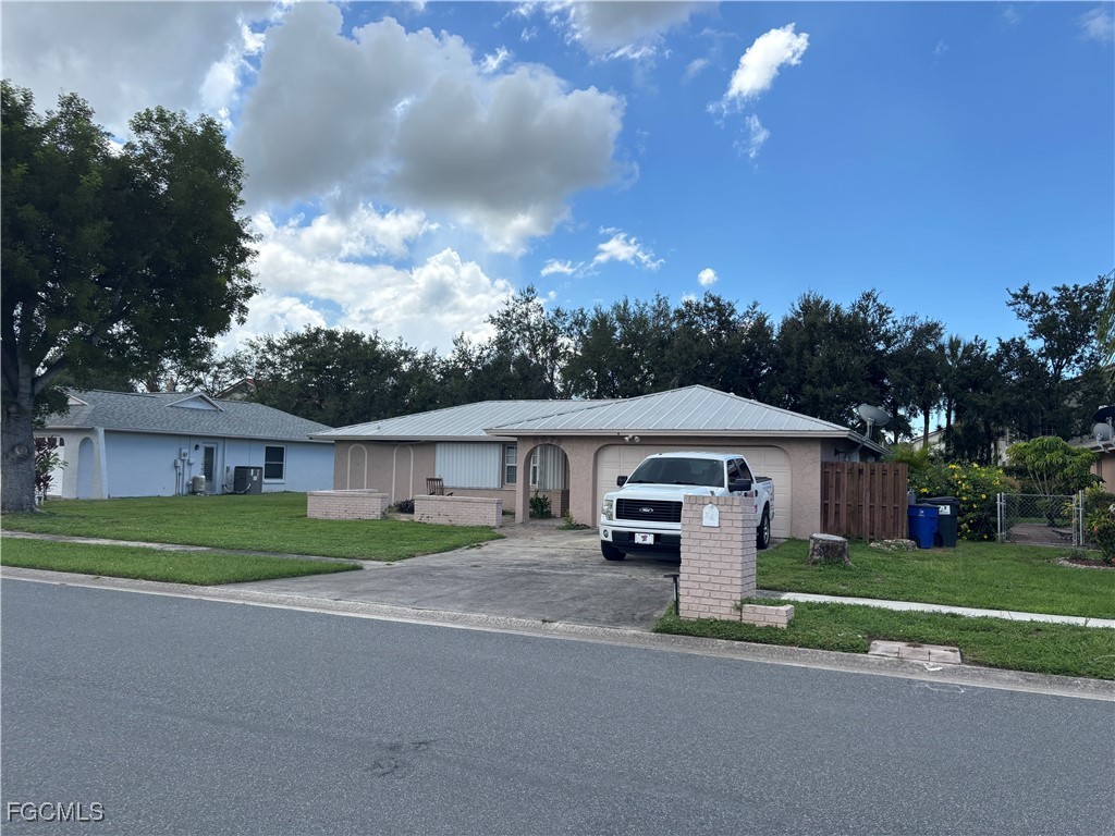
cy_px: 418
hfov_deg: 67.3
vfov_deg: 53.1
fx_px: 837
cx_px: 558
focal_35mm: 26
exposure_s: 1/2571
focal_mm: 5.96
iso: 50
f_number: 1.6
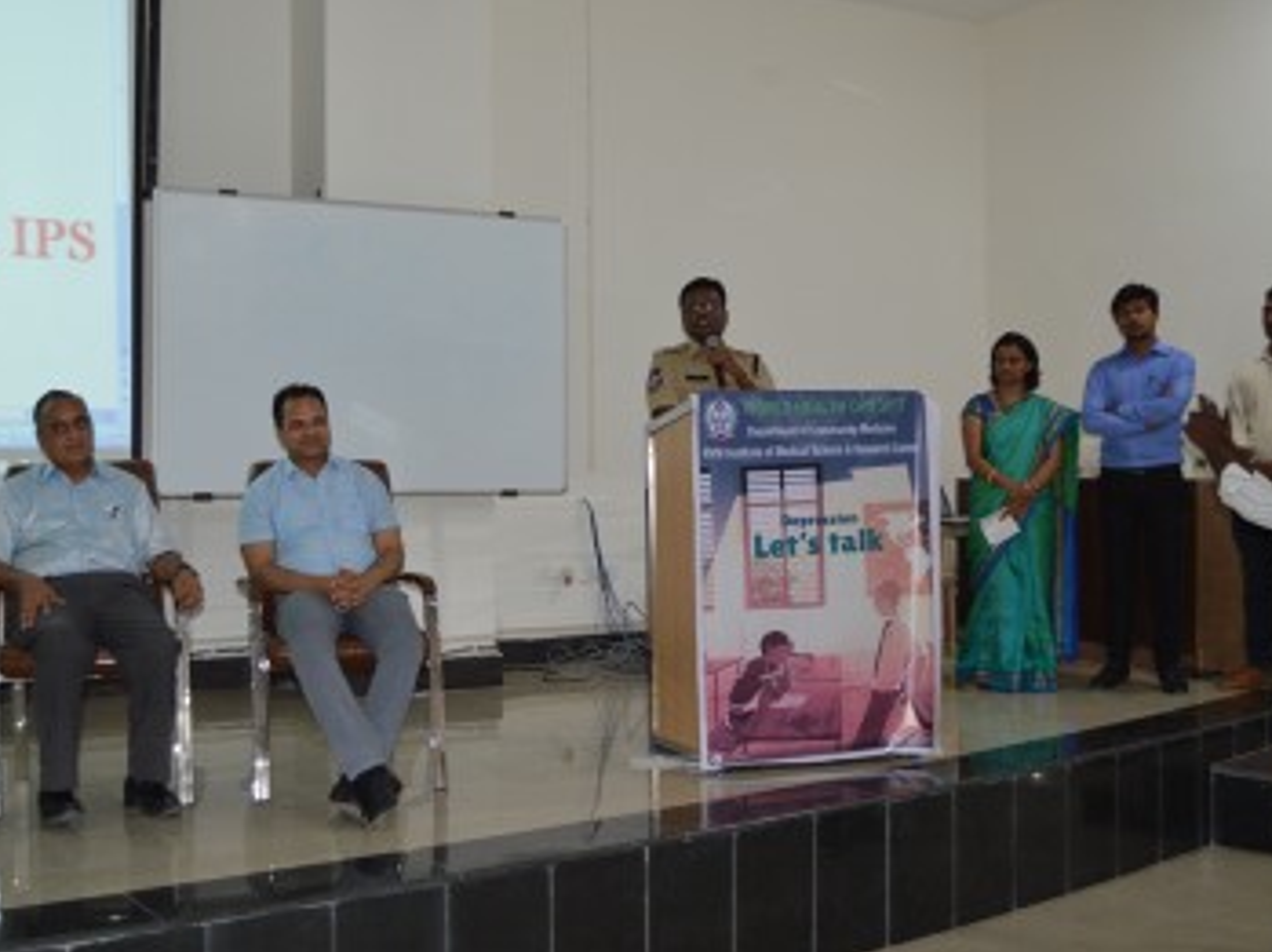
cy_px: 478
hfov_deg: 43.9
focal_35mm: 43
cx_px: 590
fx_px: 1578
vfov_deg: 33.5
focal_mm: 26
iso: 1100
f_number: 4.2
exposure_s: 1/60
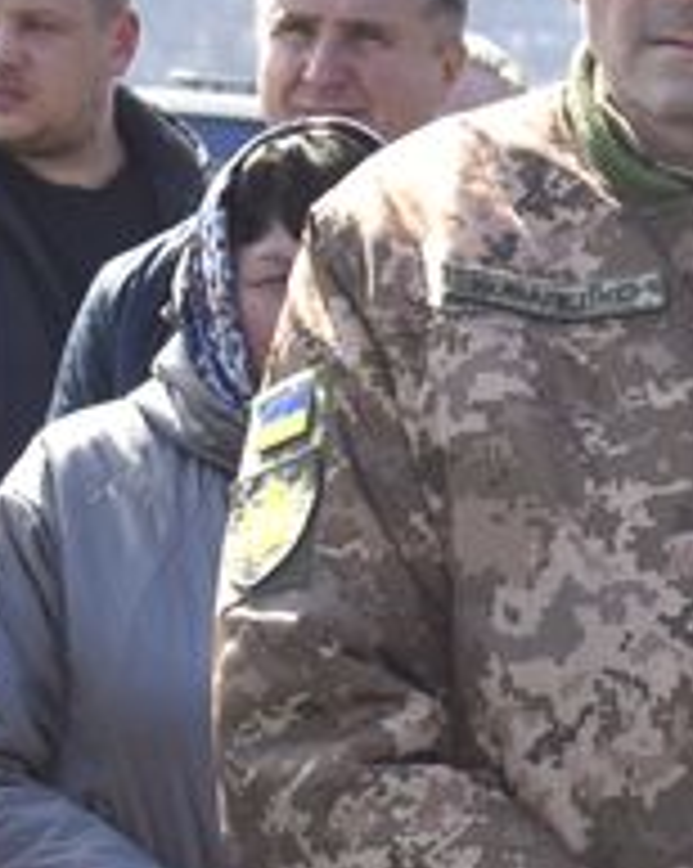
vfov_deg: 6.4
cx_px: 1264
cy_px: 591
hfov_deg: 5.0
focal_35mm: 302
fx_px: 7750
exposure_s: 1/200
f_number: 9
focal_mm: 55
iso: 100
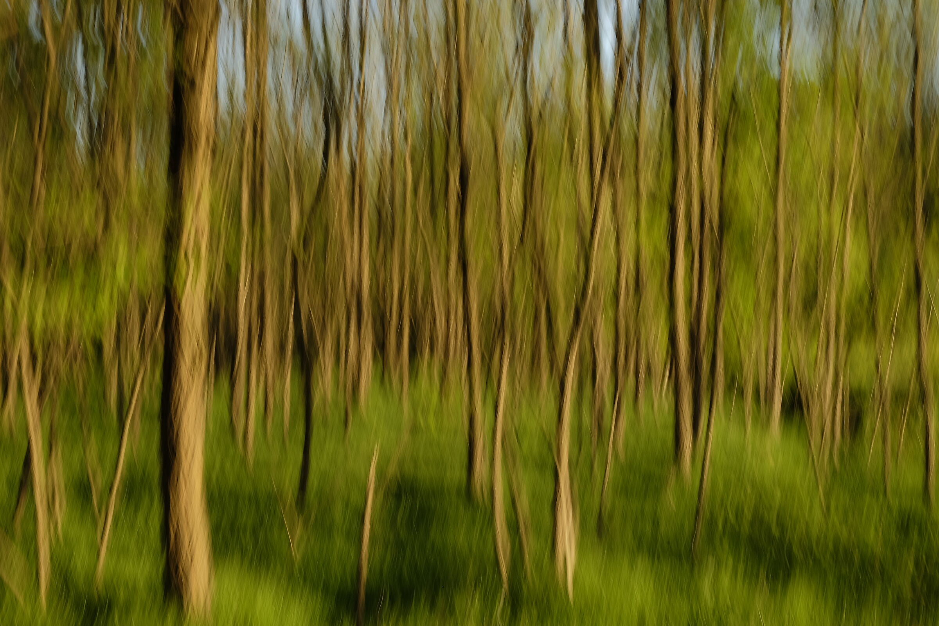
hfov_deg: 36.9
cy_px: 313
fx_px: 1408
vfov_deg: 25.1
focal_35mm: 54
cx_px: 470
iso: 200
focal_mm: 35.8
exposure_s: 1/7.5
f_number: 22
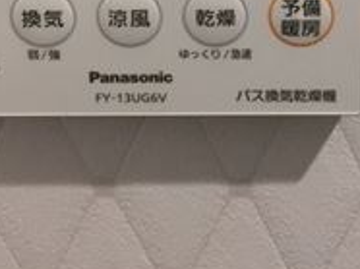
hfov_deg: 19.5
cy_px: -168
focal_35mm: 100
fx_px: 1039
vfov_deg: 13.6
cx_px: 269
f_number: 2.2
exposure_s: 1/30
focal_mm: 4.15
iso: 125
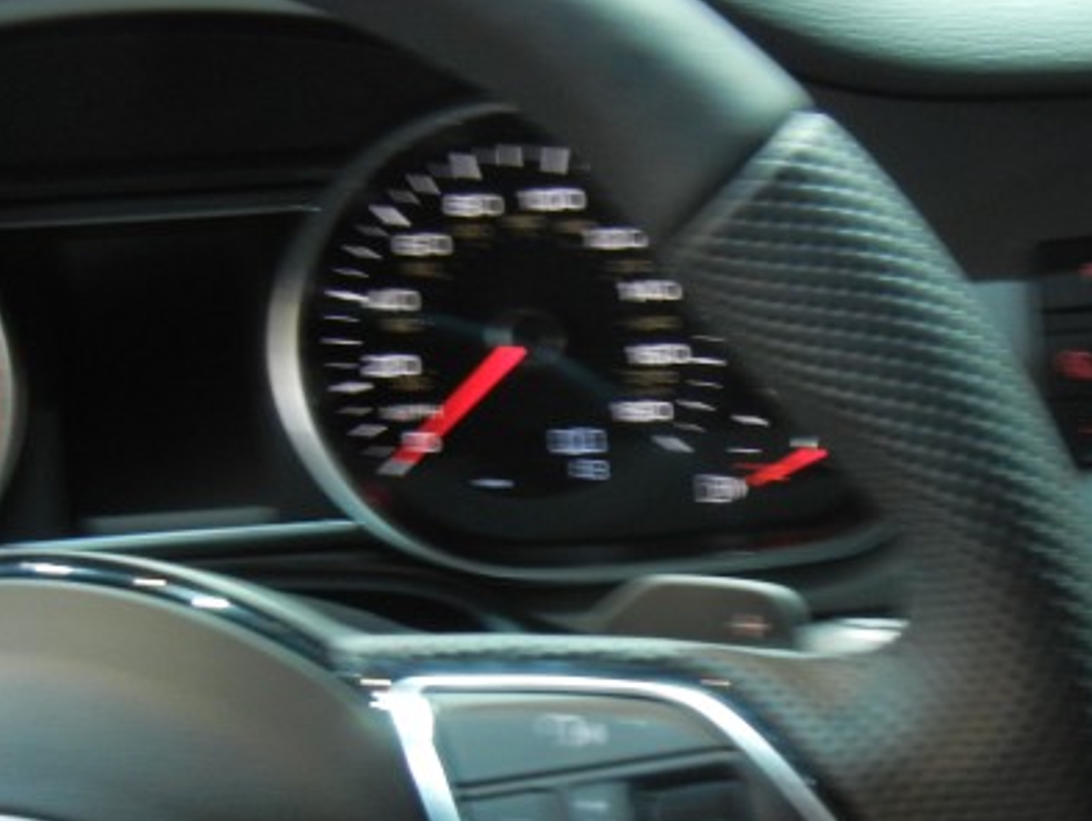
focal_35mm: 69
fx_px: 2178
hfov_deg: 27.9
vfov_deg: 21.2
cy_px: 602
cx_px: 746
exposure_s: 1/8.9
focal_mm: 6.2
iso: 400
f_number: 3.6
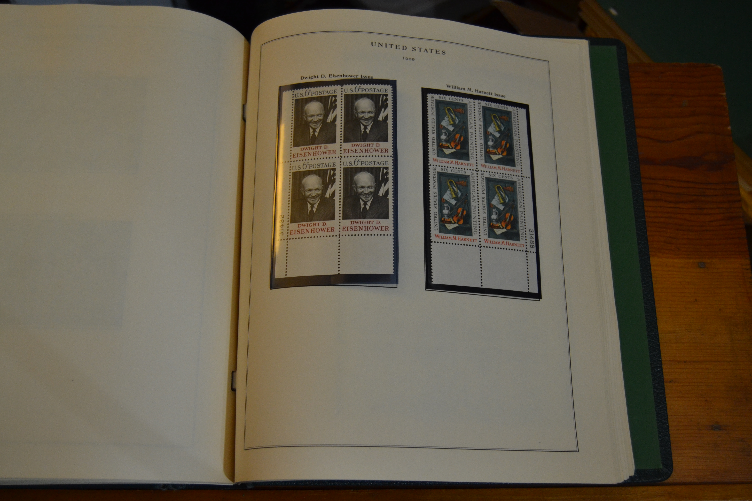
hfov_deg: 49.6
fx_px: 815
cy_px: 250
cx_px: 376
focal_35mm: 39
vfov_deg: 34.2
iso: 900
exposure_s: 1/60
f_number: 4
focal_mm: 26
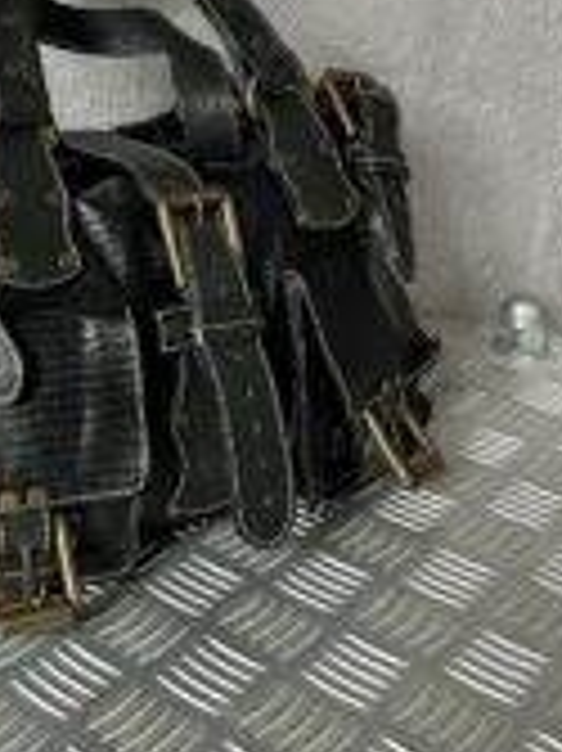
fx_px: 1192
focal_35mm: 55
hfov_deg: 26.0
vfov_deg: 33.1
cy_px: 74
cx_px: 106
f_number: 1.5
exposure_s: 1/60
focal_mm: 5.7
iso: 160
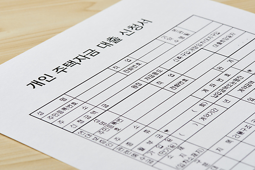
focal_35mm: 105
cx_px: 128
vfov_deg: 13.0
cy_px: 85
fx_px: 744
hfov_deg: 19.5
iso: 100
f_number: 20
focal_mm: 105
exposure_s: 1/125
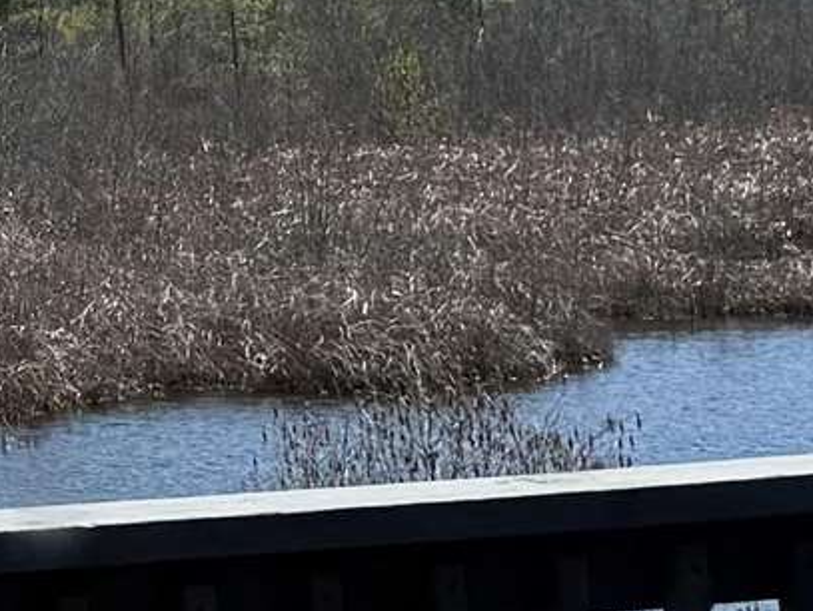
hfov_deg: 10.0
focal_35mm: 181
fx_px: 4255
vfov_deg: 8.0
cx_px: -875
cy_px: -405
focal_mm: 6.76
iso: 80
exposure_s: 1/3759
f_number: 1.78
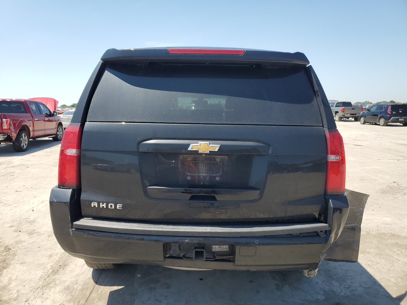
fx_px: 306
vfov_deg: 53.1
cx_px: 204
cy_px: 152
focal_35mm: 26
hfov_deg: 67.3
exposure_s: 1/2000
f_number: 1.5
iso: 50
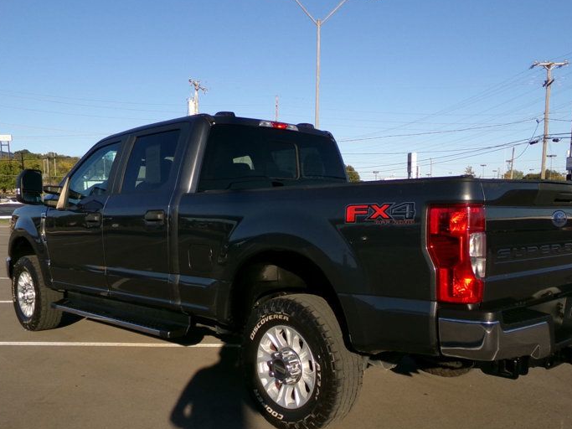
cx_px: 309
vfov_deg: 39.2
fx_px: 595
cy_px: 284
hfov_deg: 51.3
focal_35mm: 36
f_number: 3.7
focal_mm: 4.3
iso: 100
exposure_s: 1/680
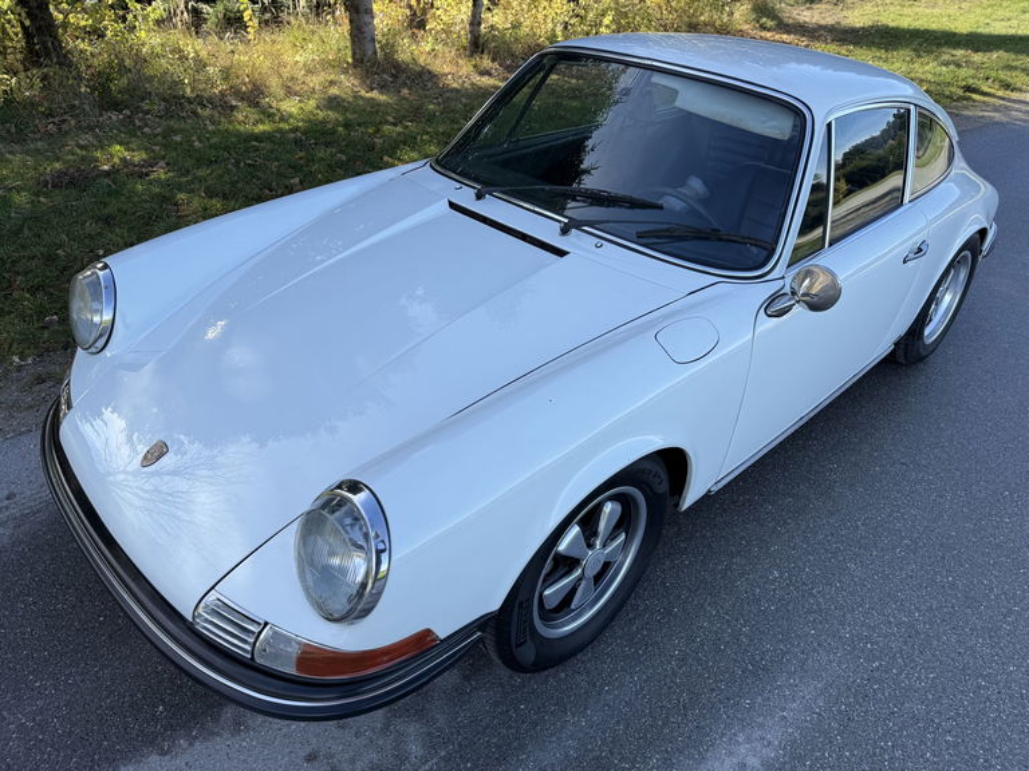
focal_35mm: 24
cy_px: 386
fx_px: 713
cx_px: 514
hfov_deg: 71.6
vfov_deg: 56.8
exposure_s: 1/1250
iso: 80
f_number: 1.78
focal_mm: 6.76
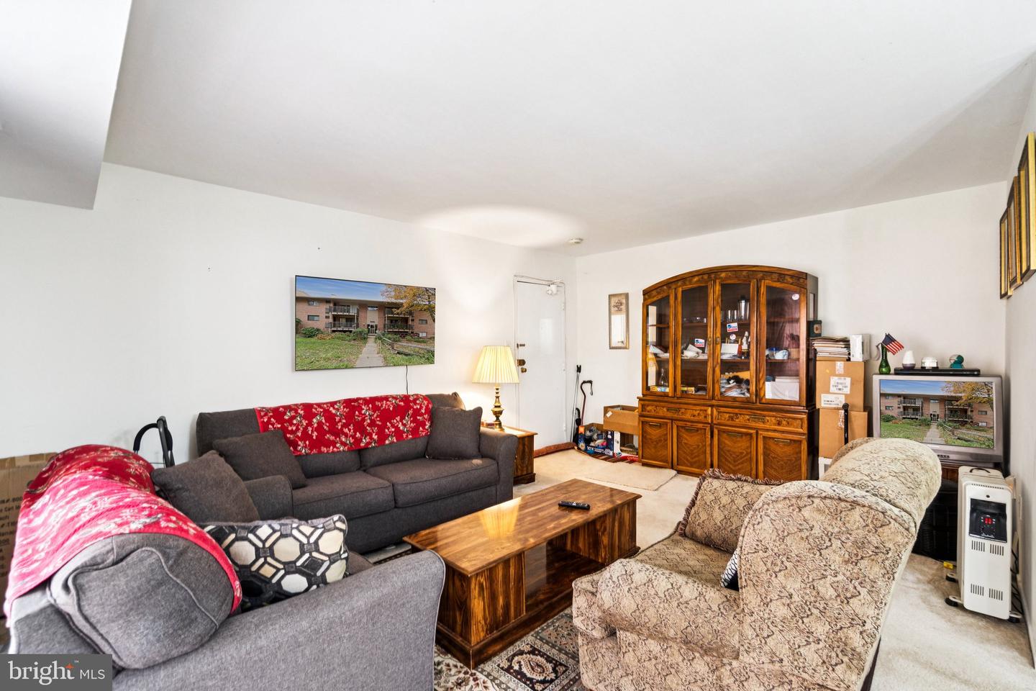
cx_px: 518
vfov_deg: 77.3
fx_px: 432
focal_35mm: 15
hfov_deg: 100.4
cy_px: 346
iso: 200
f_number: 7.1
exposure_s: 1/1.67
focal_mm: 10
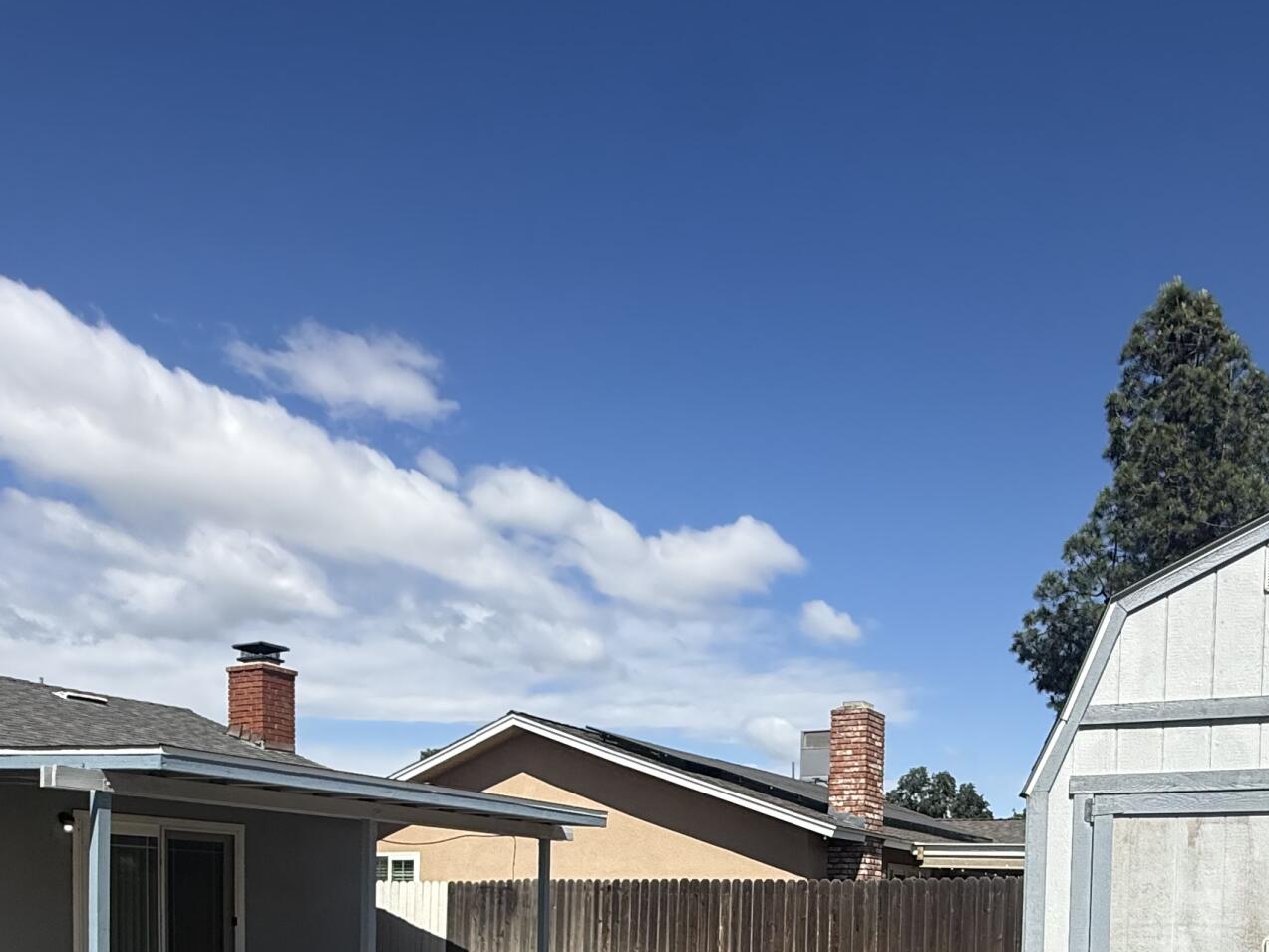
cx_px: 762
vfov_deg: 38.0
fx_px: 1210
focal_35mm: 33
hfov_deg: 54.9
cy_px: 964
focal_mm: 2.22
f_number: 2.2
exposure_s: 1/4425
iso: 50
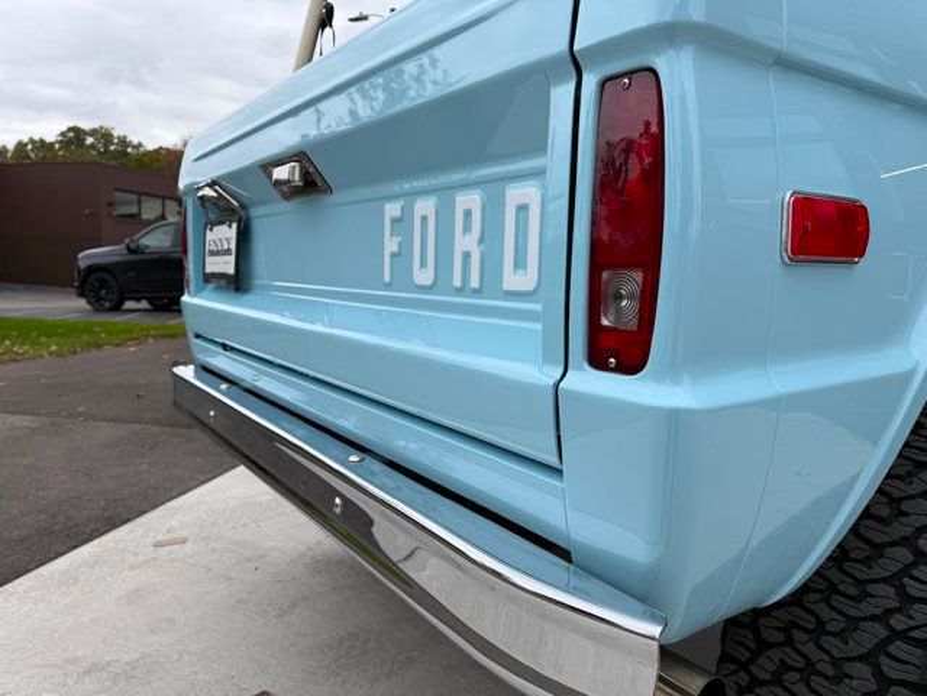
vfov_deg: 56.8
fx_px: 643
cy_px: 348
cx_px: 464
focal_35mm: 24
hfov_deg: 71.6
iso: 80
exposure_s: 1/955
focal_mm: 6.76
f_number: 1.78
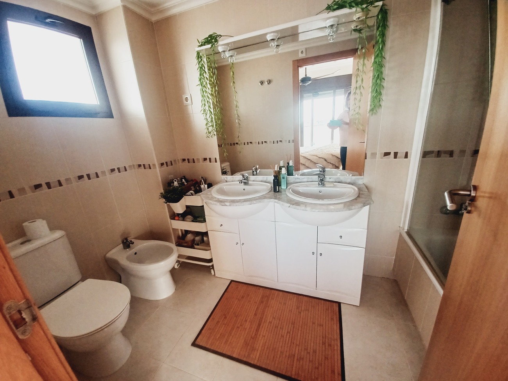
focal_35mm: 13
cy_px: 190
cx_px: 254
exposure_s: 1/100
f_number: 2.2
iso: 100
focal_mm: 1.42
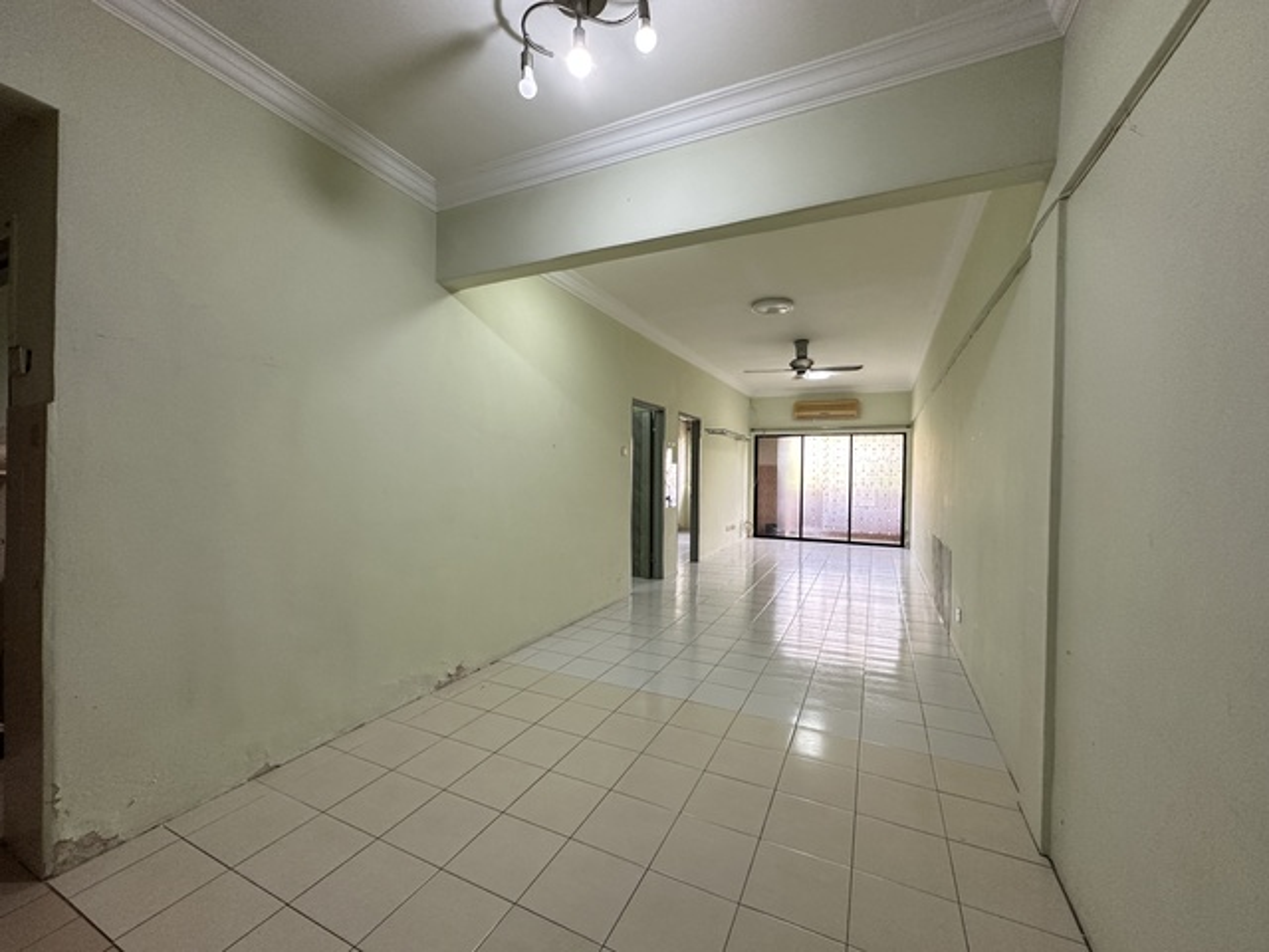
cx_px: 634
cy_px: 476
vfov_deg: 85.7
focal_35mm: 14
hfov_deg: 102.1
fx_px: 513
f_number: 2.2
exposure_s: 1/100
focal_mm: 2.22
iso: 250
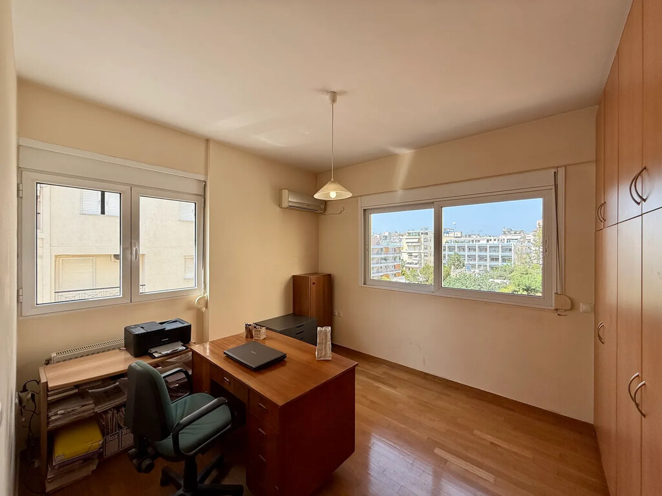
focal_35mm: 14
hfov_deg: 102.1
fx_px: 268
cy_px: 248
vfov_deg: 85.7
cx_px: 331
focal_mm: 2.22
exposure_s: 1/451
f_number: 2.2
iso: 64
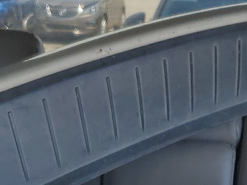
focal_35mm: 104
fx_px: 742
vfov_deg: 13.4
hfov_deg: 18.9
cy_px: 279
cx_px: 140
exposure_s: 1/667
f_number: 1.5
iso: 50
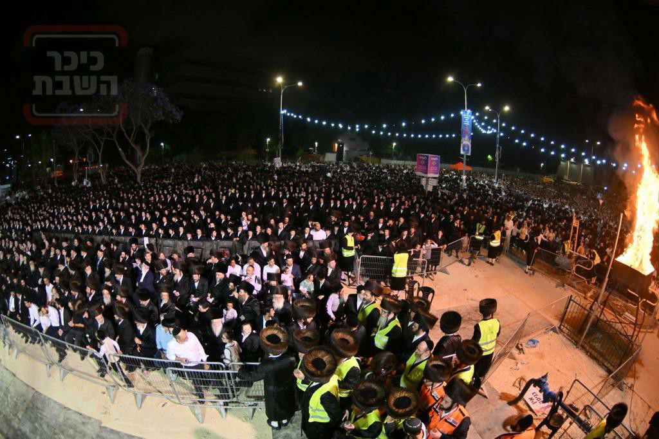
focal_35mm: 15
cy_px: 220
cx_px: 330
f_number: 2.8
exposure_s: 1/160
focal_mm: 10.5
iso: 640
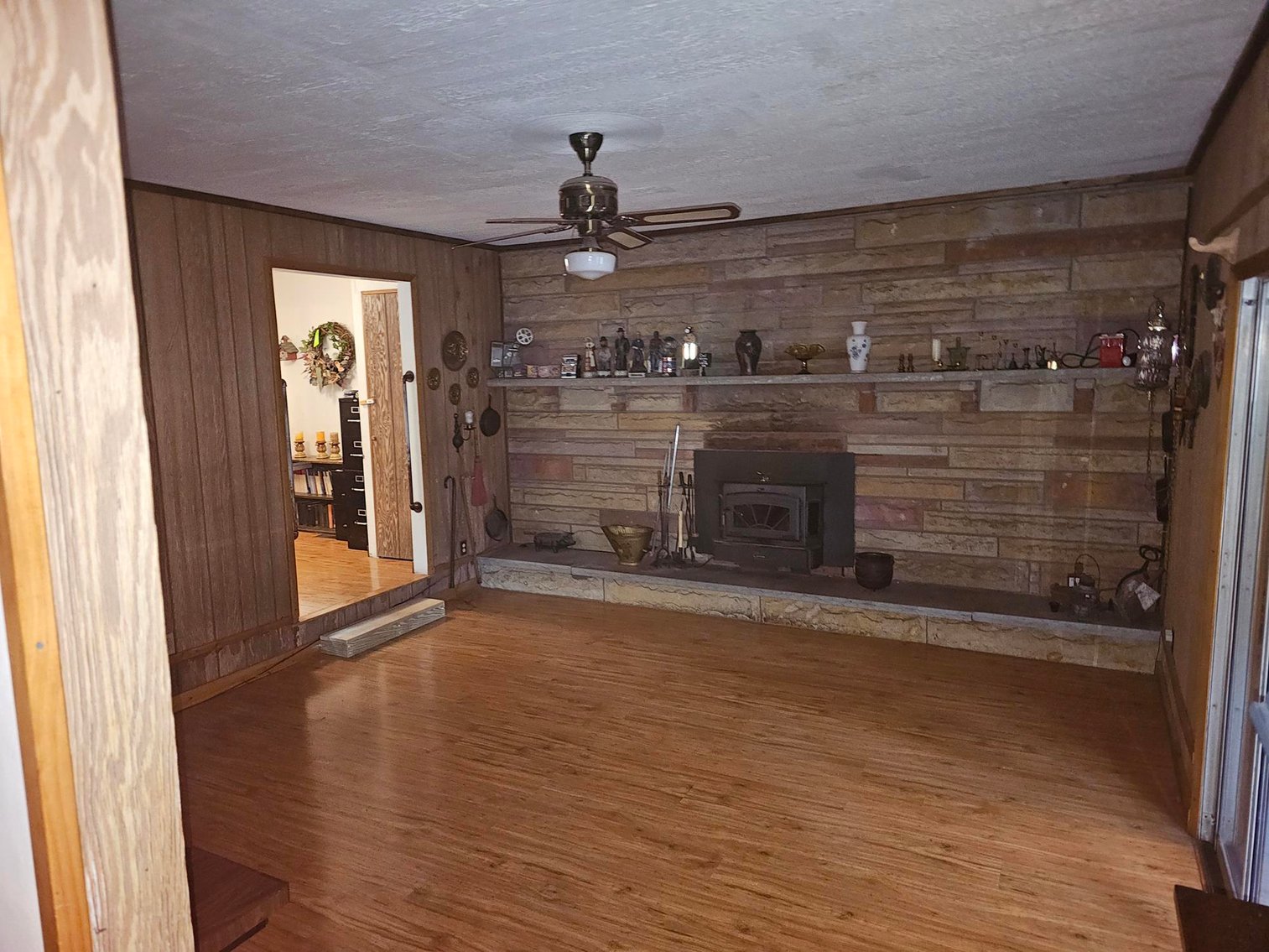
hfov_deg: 73.9
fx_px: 843
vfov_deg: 58.9
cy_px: 476
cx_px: 634
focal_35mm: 23
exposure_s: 1/9.99
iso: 400
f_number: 1.7
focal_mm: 6.3
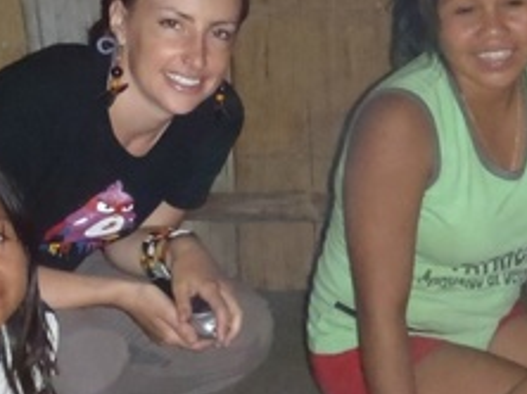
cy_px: 261
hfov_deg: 18.9
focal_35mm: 104
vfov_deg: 14.2
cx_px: 344
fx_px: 1582
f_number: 4.1
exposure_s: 1/40
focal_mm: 6.53
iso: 640
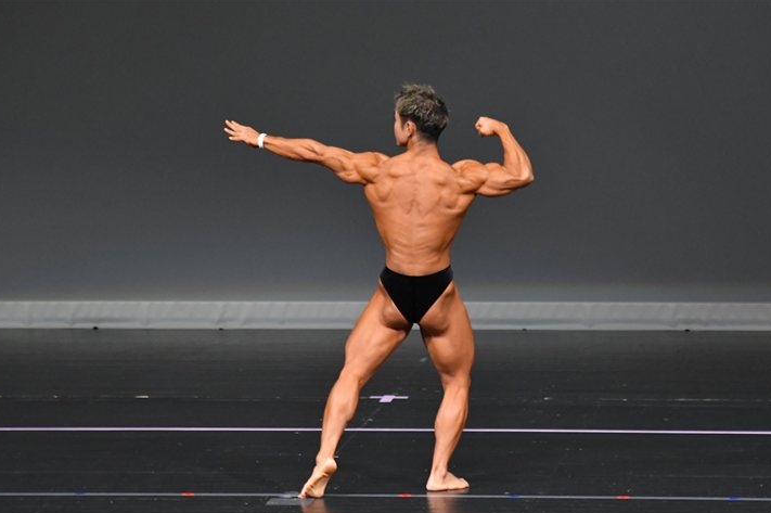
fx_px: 6998
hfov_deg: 6.3
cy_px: 279
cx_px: 406
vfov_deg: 4.2
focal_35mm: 327
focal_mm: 200
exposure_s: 1/400
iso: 4000
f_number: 5.6
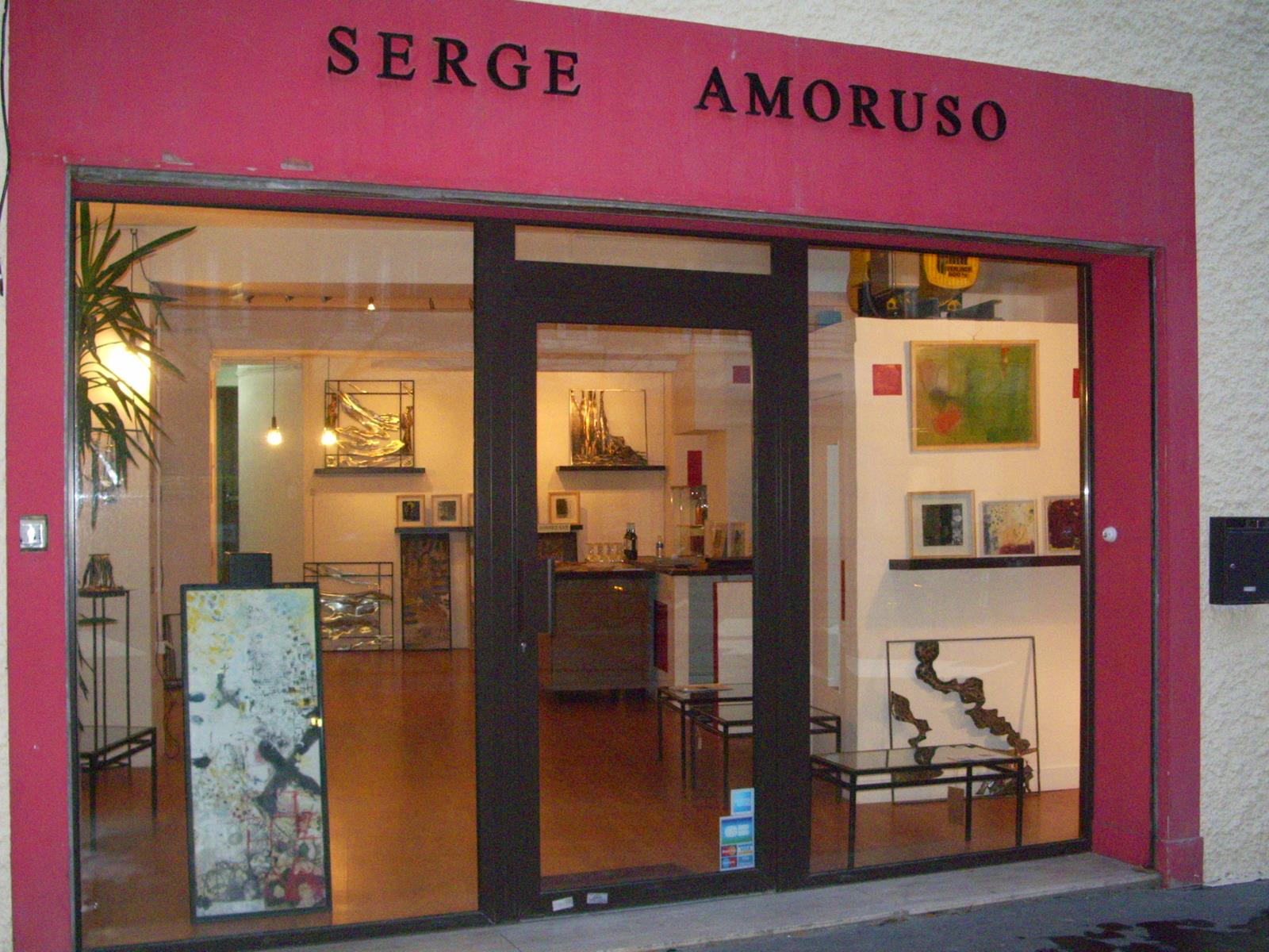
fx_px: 1503
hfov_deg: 45.8
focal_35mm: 41
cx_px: 634
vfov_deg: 35.1
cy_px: 476
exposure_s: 1/50
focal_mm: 6.8
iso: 400
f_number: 2.8
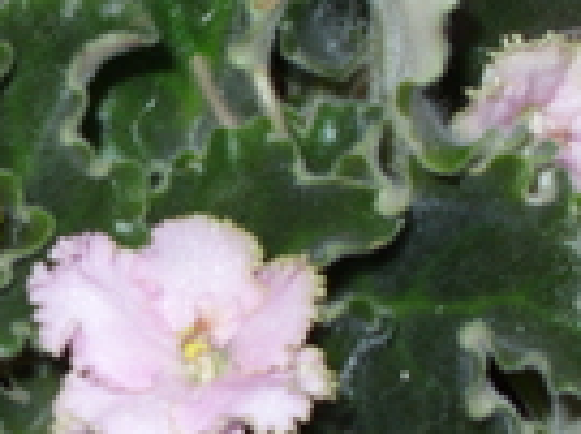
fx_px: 2130
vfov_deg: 11.6
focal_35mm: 127
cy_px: 284
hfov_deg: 15.2
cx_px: -34
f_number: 4.9
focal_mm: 6.3
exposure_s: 1/30
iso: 50
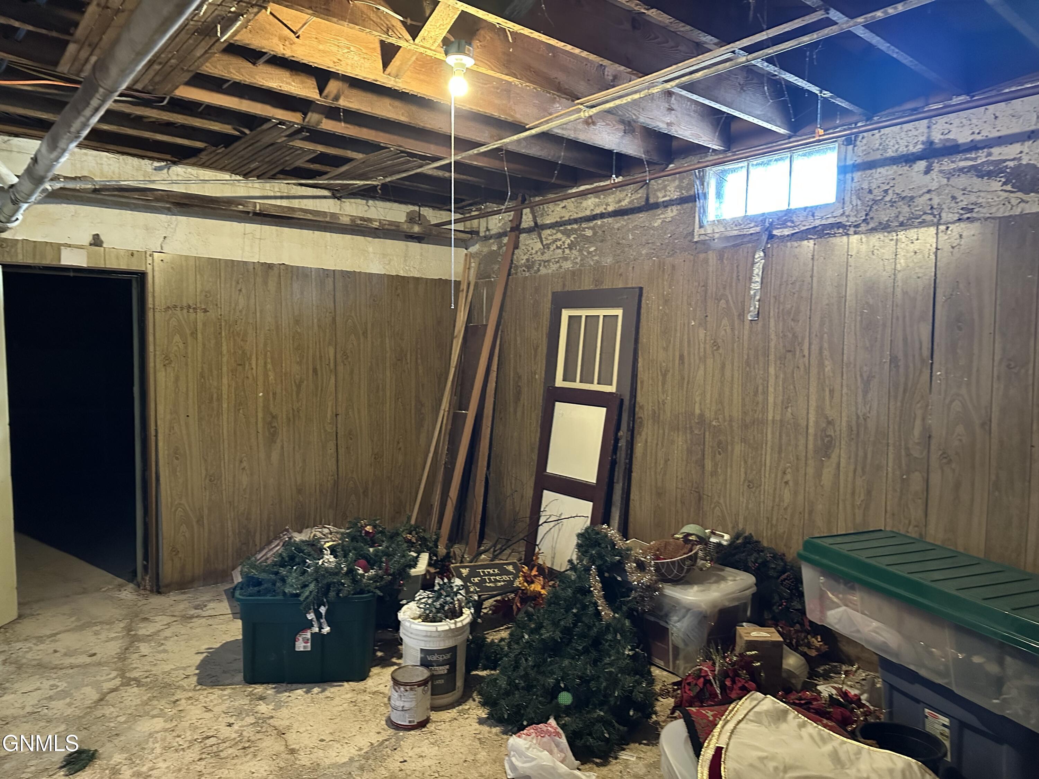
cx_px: 520
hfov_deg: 71.6
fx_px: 720
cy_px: 390
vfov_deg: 56.8
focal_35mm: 24
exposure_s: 1/40
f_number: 1.78
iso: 1000
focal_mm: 6.86
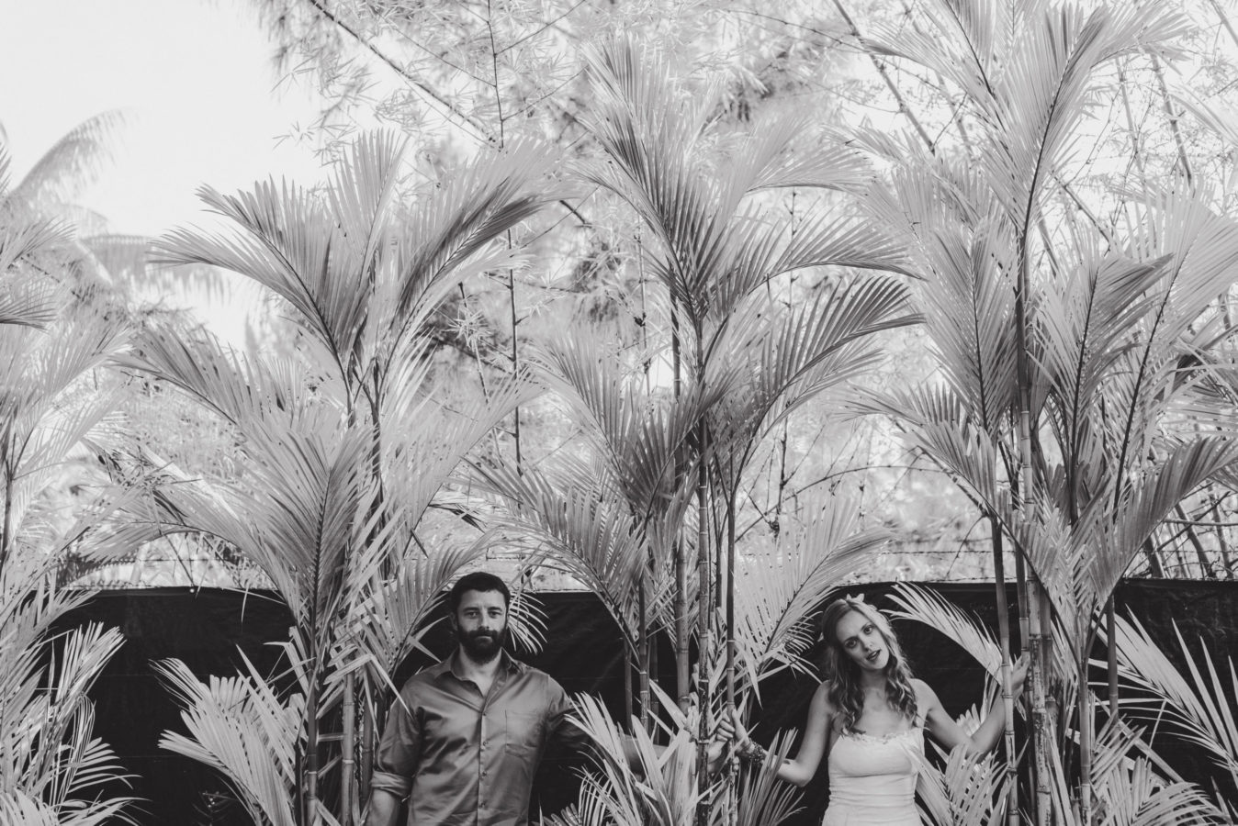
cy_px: 413
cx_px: 619
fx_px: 1720
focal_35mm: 50
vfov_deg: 27.0
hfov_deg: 39.6
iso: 200
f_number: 2.8
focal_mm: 50
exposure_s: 1/500
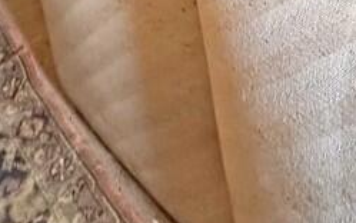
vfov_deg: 14.4
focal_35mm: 61
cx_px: 340
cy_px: -310
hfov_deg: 31.4
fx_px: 592
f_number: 2.2
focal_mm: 2.22
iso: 640
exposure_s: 1/50
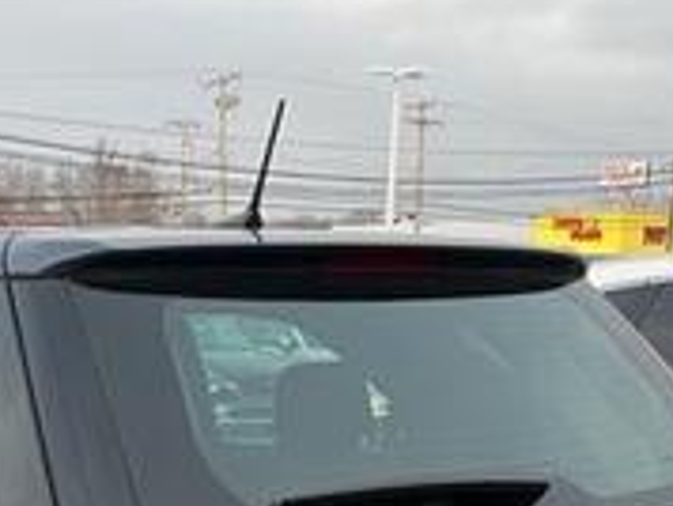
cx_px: 166
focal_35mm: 82
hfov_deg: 23.6
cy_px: 687
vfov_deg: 16.8
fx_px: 1596
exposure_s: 1/358
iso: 25
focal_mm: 3
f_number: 1.8
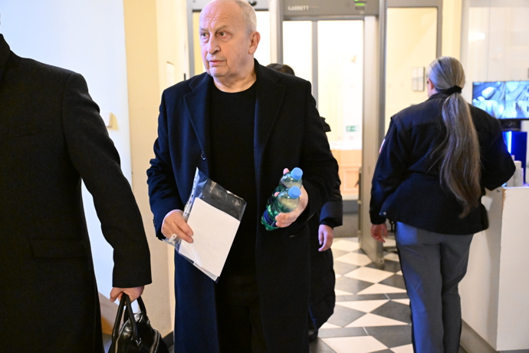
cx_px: 264
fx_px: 573
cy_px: 176
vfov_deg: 34.2
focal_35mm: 39
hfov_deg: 49.6
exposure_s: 1/200
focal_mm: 39
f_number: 3.5
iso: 12800
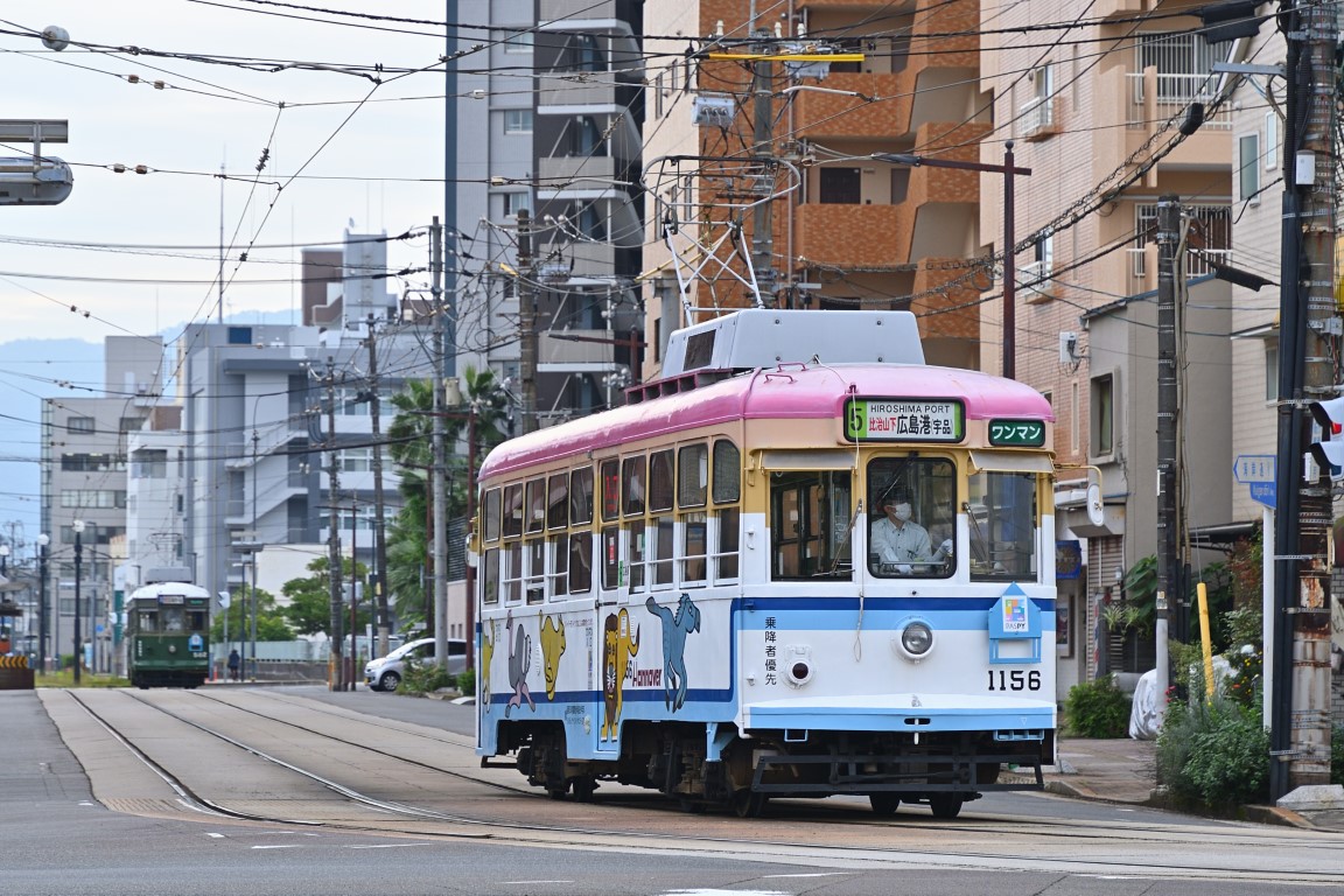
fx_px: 5973
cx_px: 672
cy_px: 448
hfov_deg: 12.8
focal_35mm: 160
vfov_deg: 8.6
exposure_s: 1/500
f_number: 4.5
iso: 160
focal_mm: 80
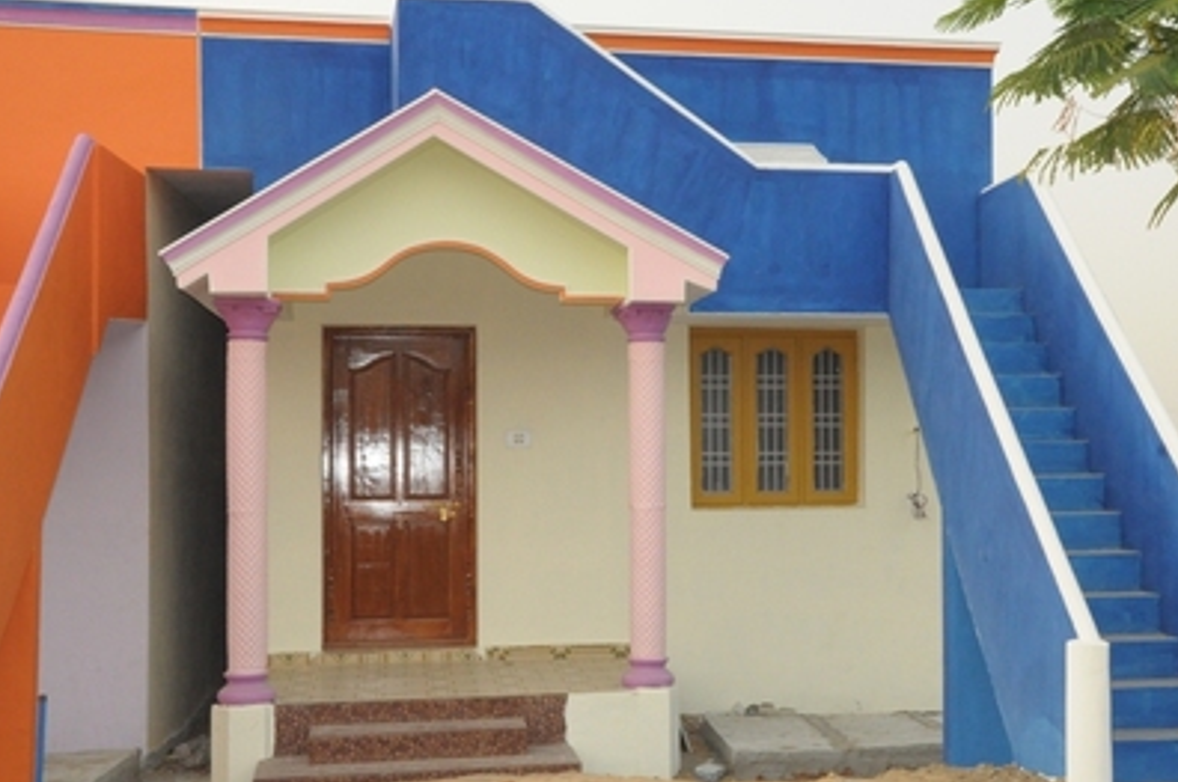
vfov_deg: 25.4
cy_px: 419
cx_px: 726
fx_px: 1732
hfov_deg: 37.4
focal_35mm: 53
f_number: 16
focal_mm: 28
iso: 1600
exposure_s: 1/160
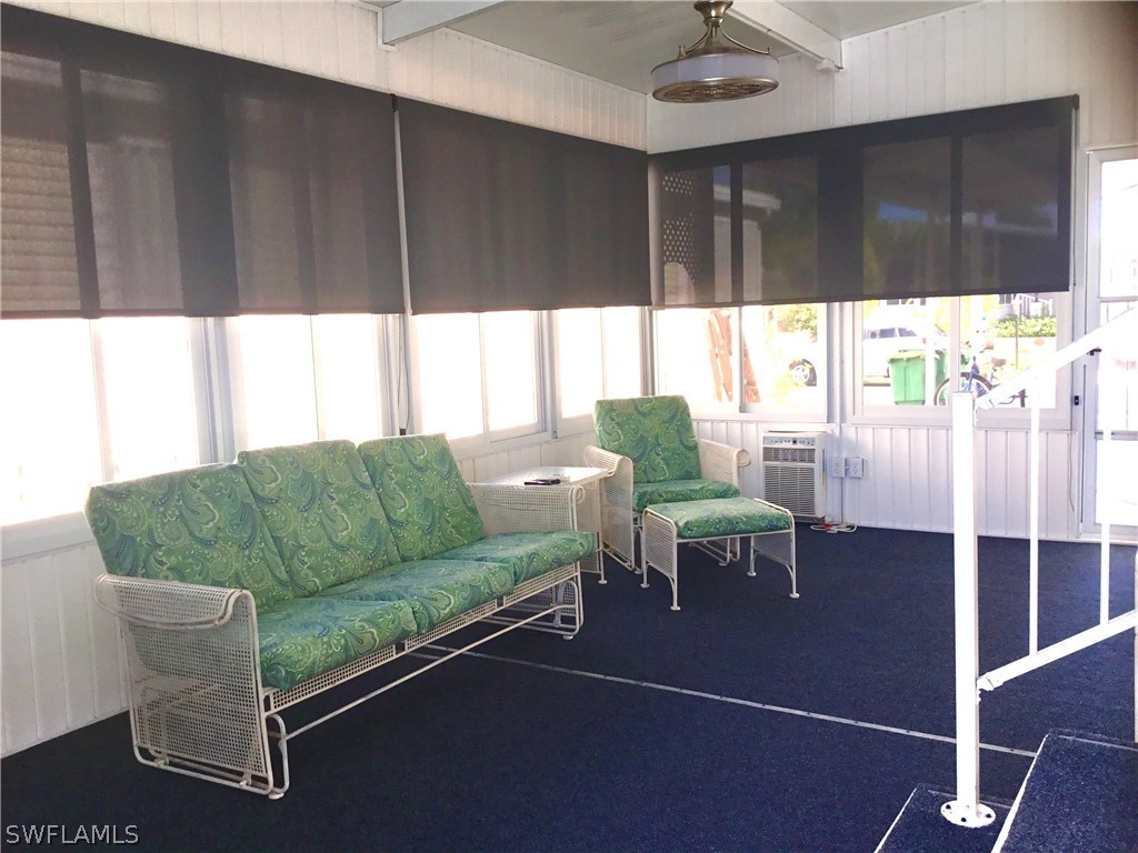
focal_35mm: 31
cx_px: 569
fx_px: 1019
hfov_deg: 58.4
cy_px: 426
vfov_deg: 45.4
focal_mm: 3.3
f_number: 2.4
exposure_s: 1/50
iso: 32
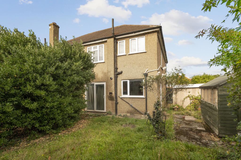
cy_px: 80
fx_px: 94
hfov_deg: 104.3
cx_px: 120
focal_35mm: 14
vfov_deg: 81.1
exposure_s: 1/200
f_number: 8
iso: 200
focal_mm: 14
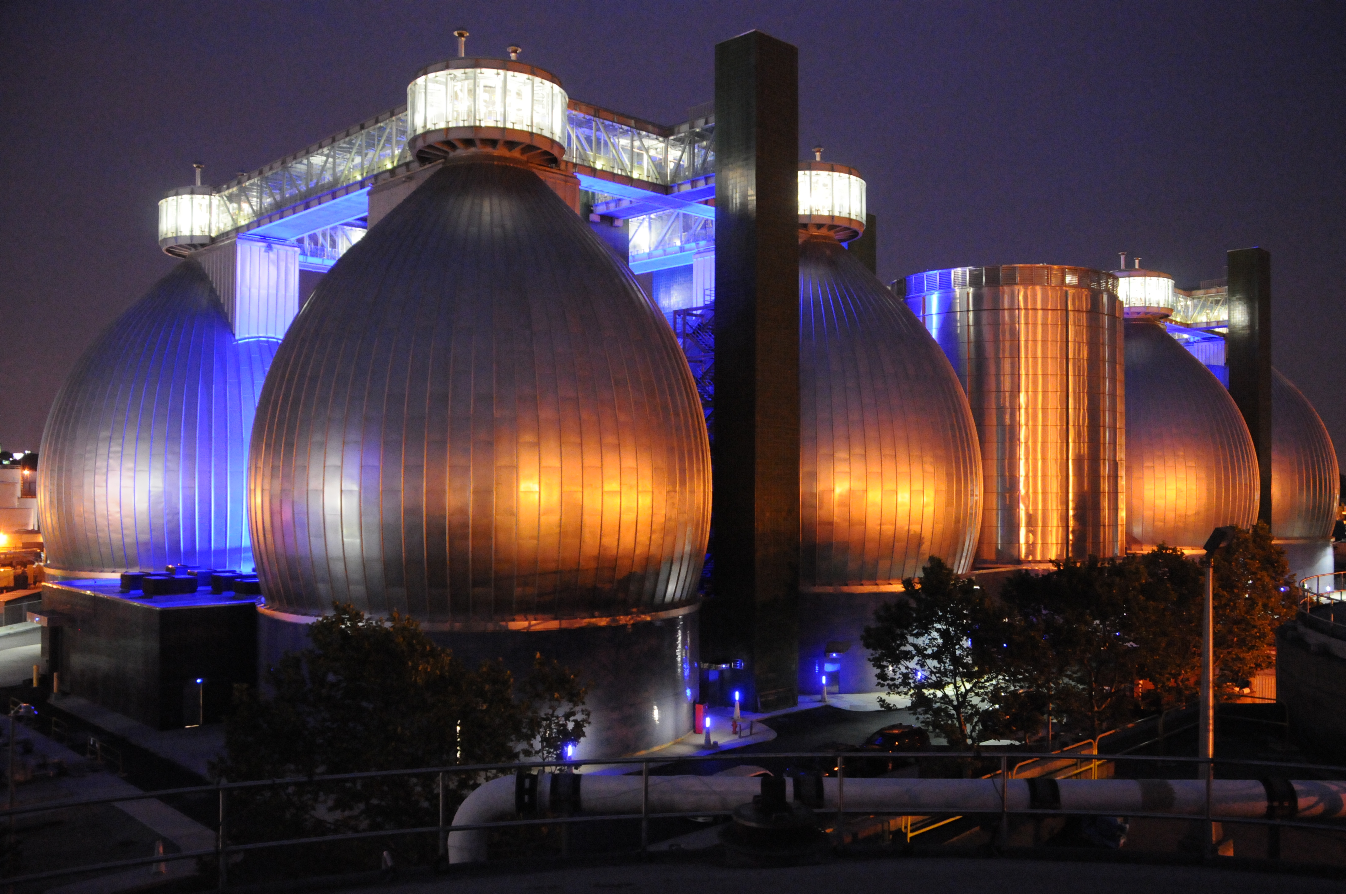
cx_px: 673
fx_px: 1120
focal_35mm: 30
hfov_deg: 62.0
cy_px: 447
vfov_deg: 43.5
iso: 3200
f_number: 3.5
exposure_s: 1/8
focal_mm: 20
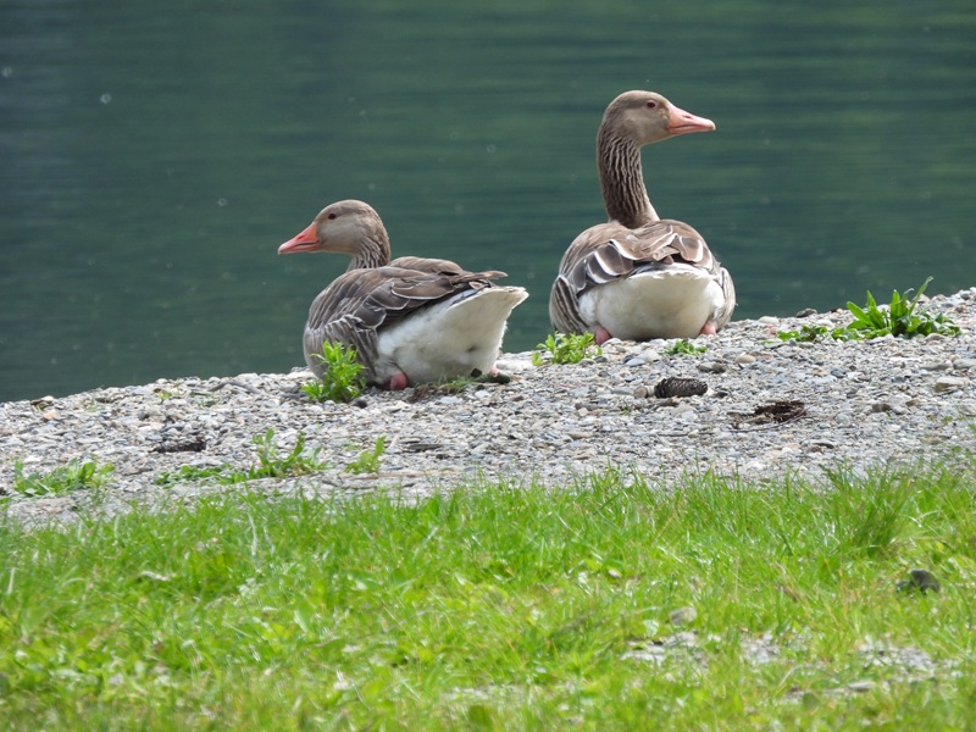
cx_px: 488
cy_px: 366
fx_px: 33834
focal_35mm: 1200
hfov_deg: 1.7
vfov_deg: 1.2
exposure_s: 1/250
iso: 200
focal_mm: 214
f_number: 6.3
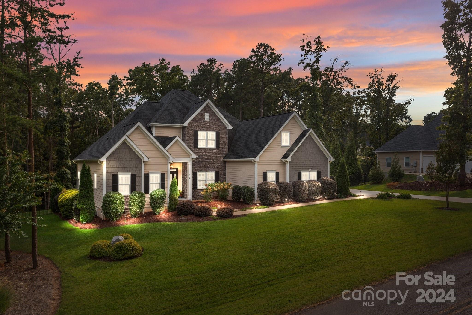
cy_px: 158
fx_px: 367
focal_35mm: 28
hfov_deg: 65.5
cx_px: 236
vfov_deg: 46.4
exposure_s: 1/120
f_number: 4
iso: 100
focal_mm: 10.26
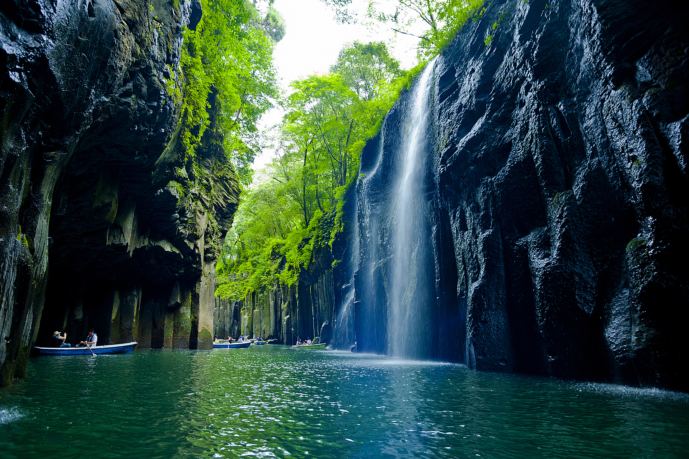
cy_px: 230
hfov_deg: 69.4
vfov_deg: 49.6
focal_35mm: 26
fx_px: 498
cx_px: 344
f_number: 5.6
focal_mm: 26
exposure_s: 1/40
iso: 400
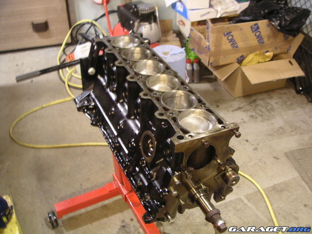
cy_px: 117
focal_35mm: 38
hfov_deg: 49.0
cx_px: 156
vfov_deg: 37.7
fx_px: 343
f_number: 2.8
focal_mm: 6
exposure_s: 1/2
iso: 100
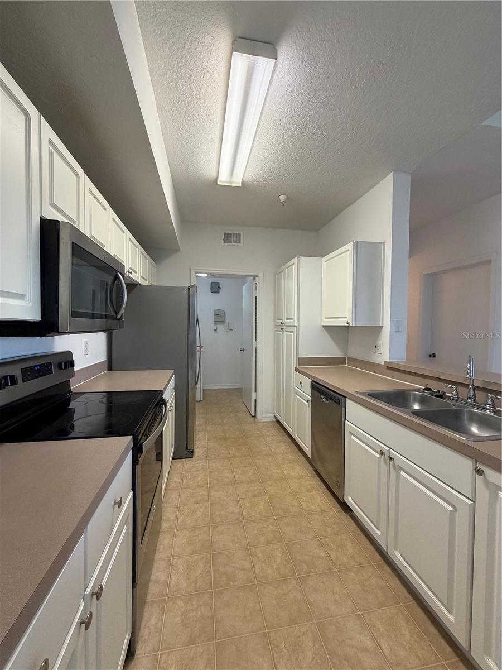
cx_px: 251
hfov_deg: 85.7
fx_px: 271
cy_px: 335
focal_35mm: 14
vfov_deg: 102.1
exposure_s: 1/120
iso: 250
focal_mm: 2.22
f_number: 2.2
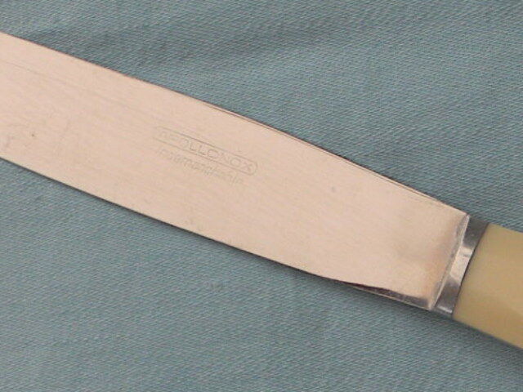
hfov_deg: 63.4
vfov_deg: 49.7
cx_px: 262
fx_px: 423
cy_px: 196
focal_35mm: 28
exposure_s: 1/72
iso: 80
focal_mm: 5
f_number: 3.5
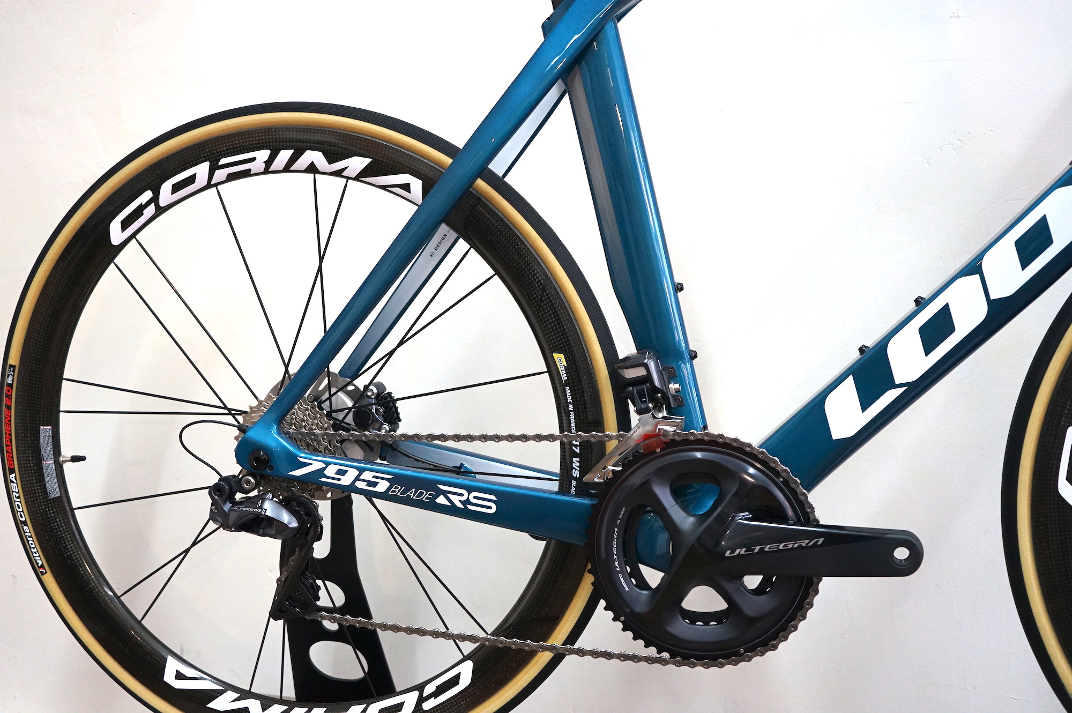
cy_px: 356
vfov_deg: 34.2
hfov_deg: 49.6
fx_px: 1160
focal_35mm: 39
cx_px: 536
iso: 1600
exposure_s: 1/160
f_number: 4
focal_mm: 39
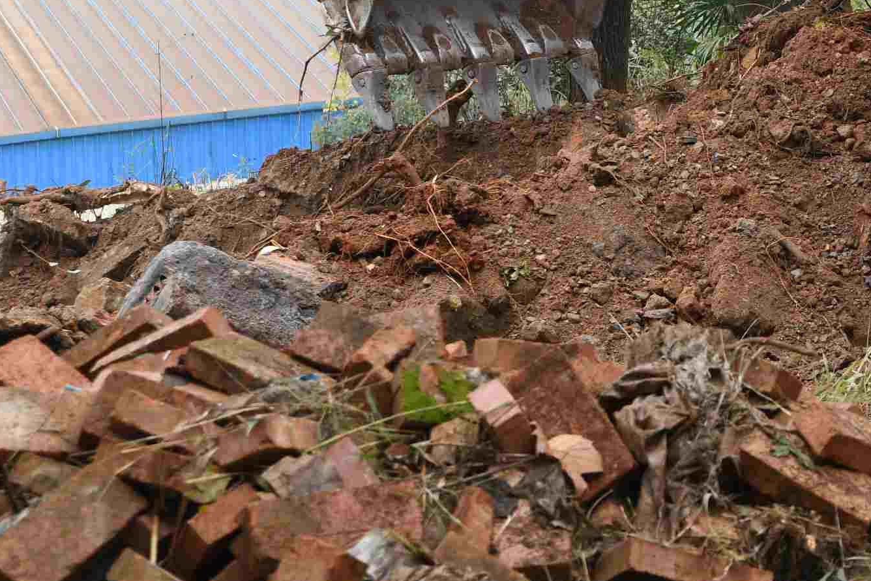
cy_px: -307
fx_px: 3363
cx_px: 1239
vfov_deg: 9.6
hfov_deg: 14.0
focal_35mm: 139
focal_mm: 45
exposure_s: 1/100
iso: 250
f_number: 5
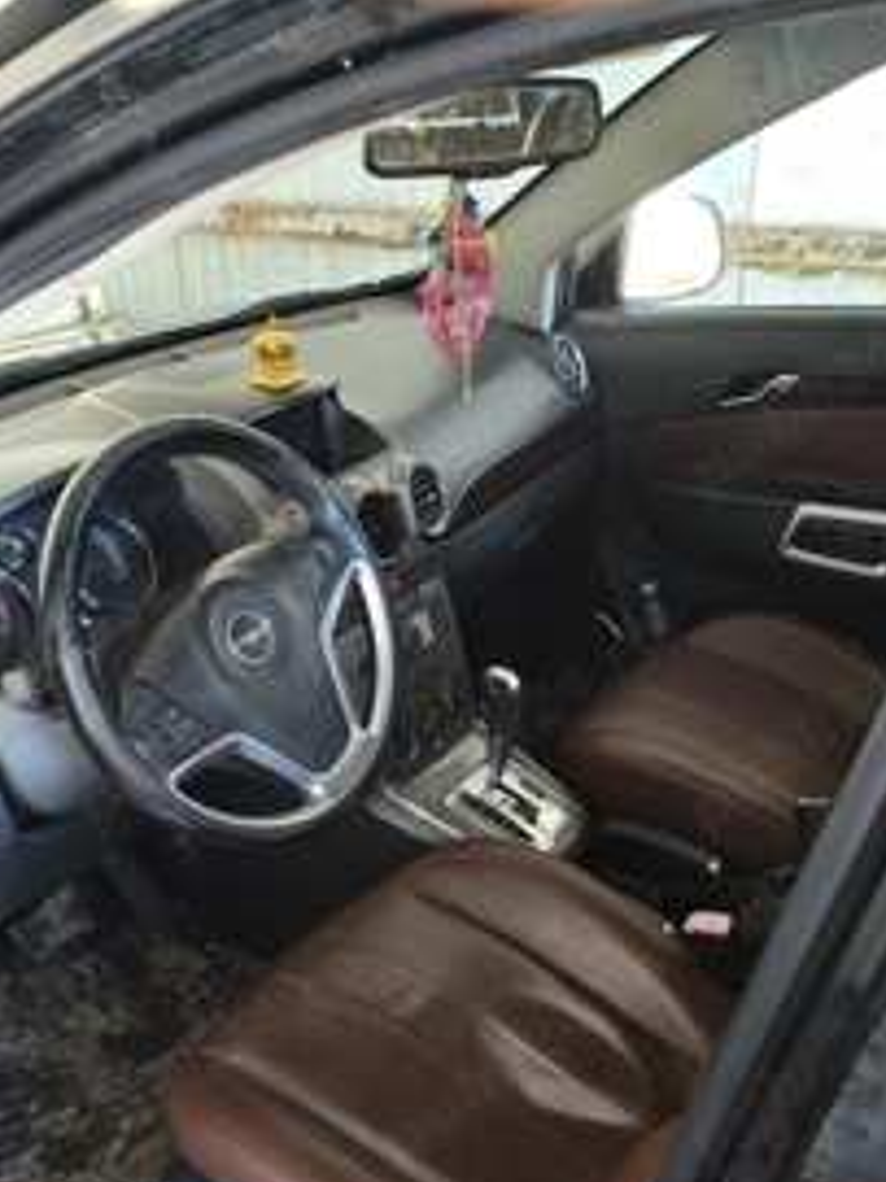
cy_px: 794
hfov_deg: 41.6
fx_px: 1161
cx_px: 371
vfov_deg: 52.9
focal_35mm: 34
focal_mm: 6.14
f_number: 1.65
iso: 640
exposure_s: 1/50
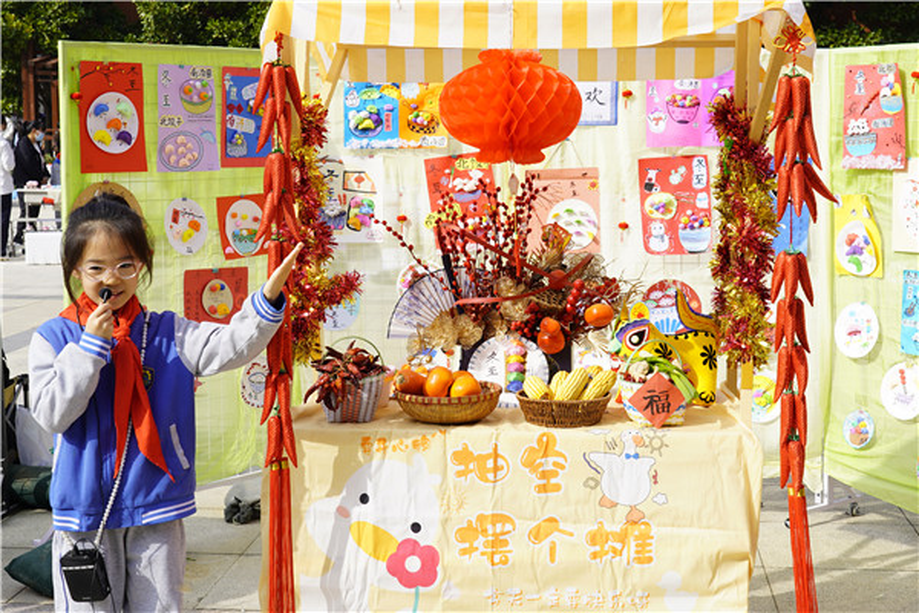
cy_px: 306
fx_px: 1174
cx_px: 460
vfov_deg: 29.2
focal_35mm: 46
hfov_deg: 42.7
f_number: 10
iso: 125
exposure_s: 1/160
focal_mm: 46
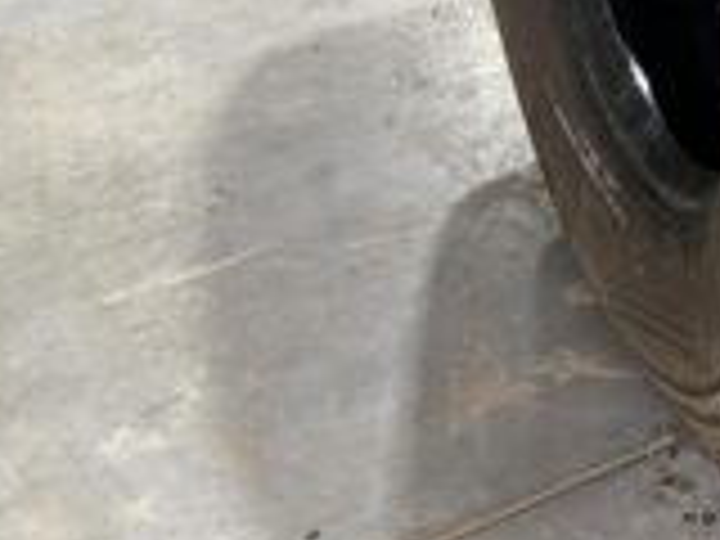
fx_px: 1456
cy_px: -146
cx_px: 927
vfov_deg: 19.5
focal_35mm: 70
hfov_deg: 24.4
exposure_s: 1/50
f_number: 1.8
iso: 125
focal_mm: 4.25
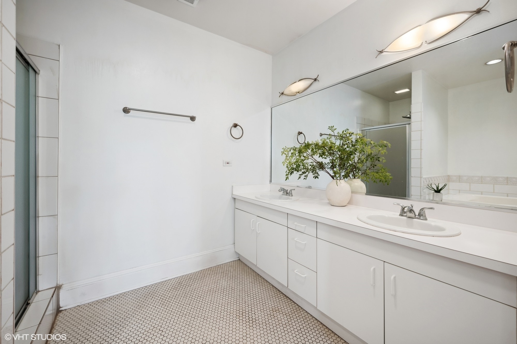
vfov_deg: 81.1
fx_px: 201
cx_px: 258
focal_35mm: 14
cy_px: 172
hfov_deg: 104.3
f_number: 10
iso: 100
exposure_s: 1/1.25
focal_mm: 14
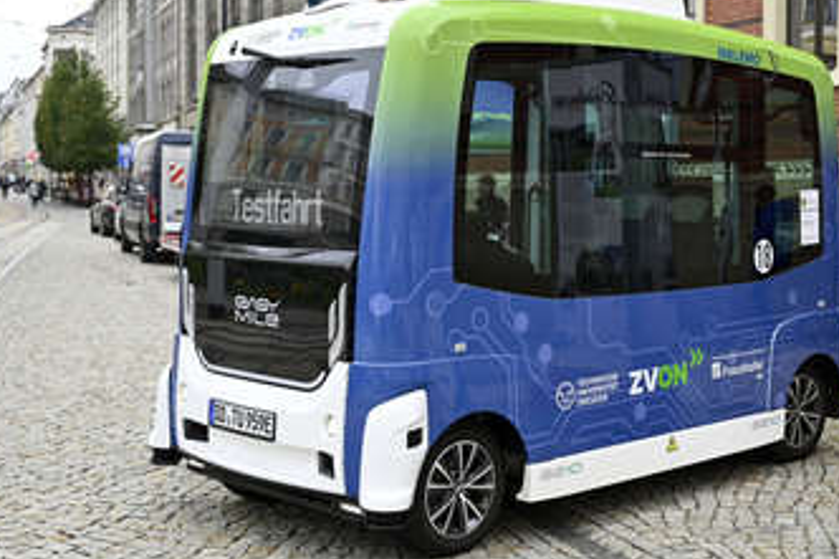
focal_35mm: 53
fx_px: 1235
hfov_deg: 37.2
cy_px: 258
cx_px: 555
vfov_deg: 25.5
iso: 320
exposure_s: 1/250
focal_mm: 39
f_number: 4
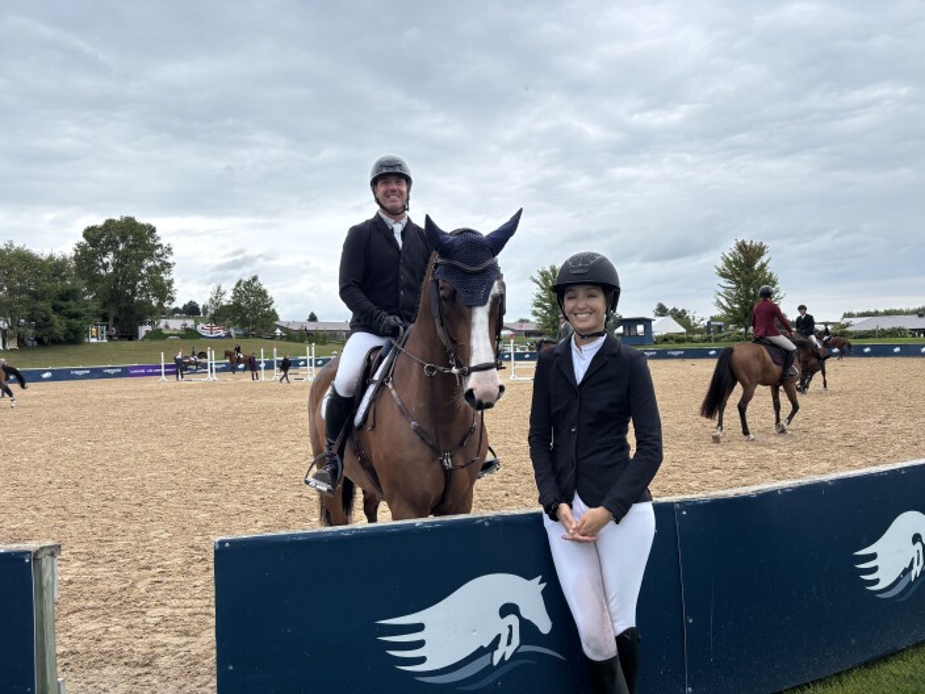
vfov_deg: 53.1
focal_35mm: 26
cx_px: 462
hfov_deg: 67.3
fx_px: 695
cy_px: 347
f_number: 1.6
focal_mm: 5.96
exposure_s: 1/1344
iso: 50
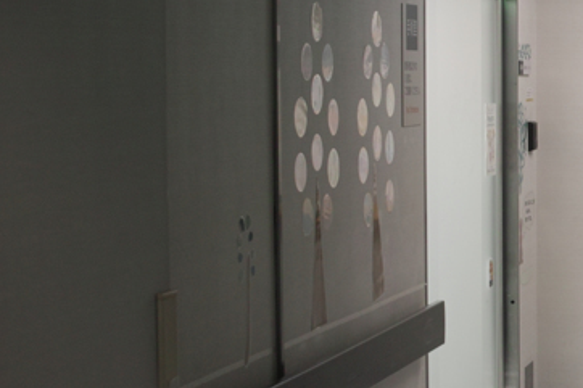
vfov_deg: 11.8
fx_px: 1878
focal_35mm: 116
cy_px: 203
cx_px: 683
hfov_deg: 16.9
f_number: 2.8
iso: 200
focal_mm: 24.2
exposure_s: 1/20
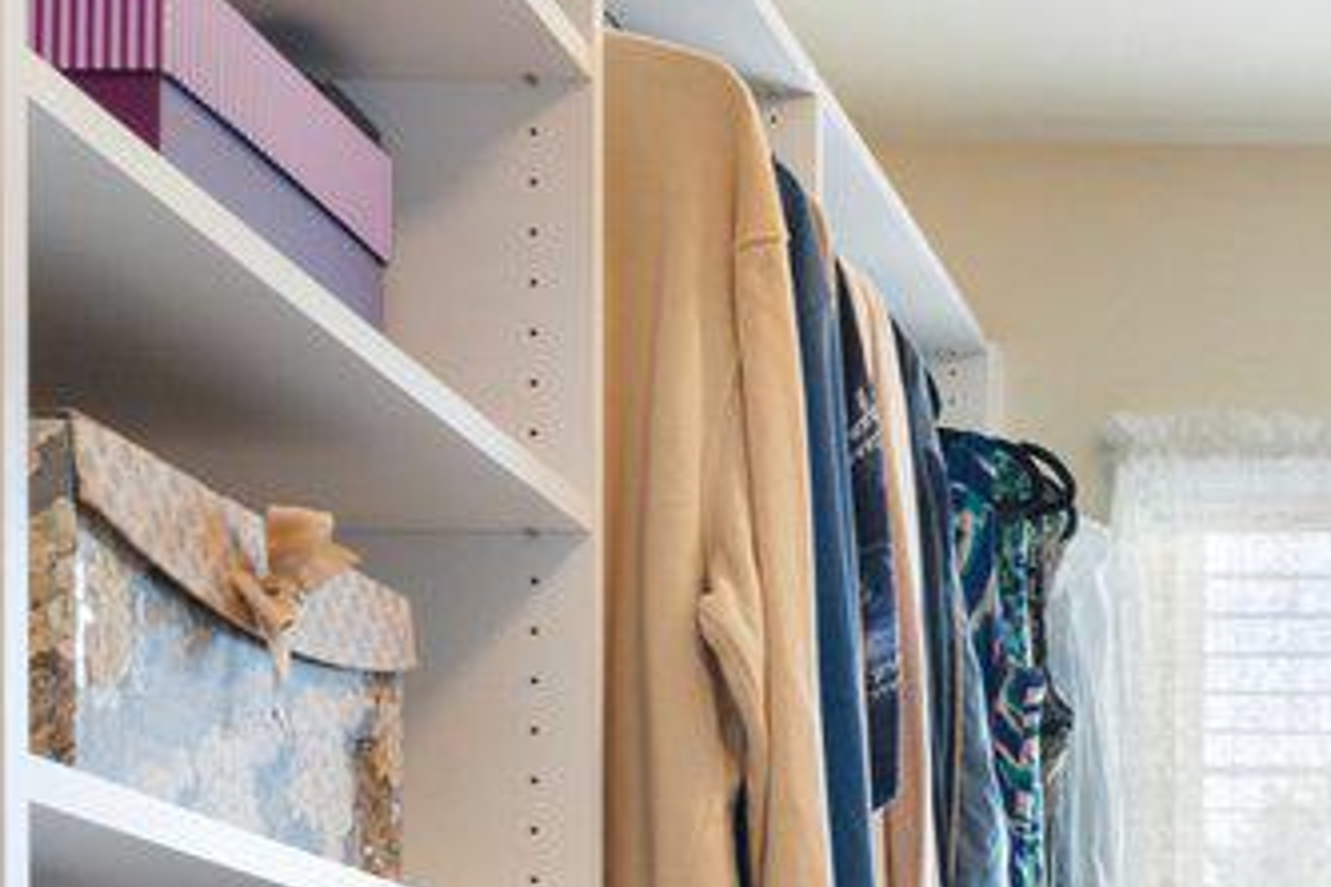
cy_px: 1321
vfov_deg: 14.8
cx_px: 1555
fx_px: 3179
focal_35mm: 86
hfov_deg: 22.0
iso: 500
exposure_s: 1/200
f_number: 8
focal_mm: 14
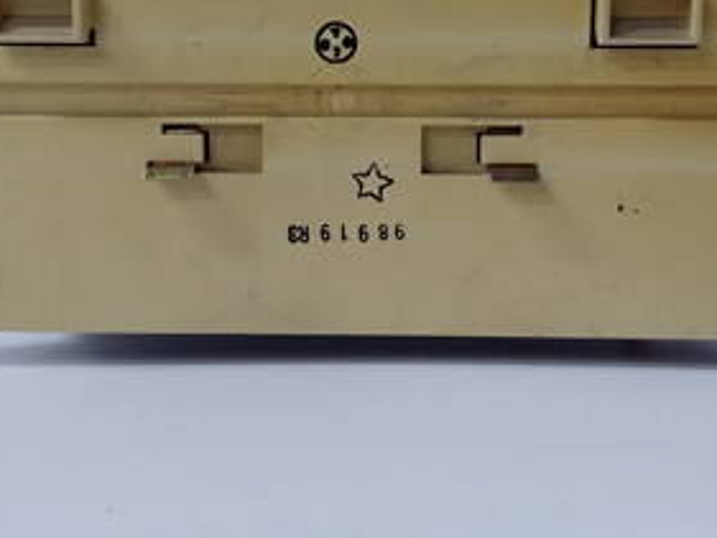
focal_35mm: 48
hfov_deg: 39.6
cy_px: 106
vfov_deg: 29.6
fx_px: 995
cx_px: 375
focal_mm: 3.79
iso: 362
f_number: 2
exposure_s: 1/33
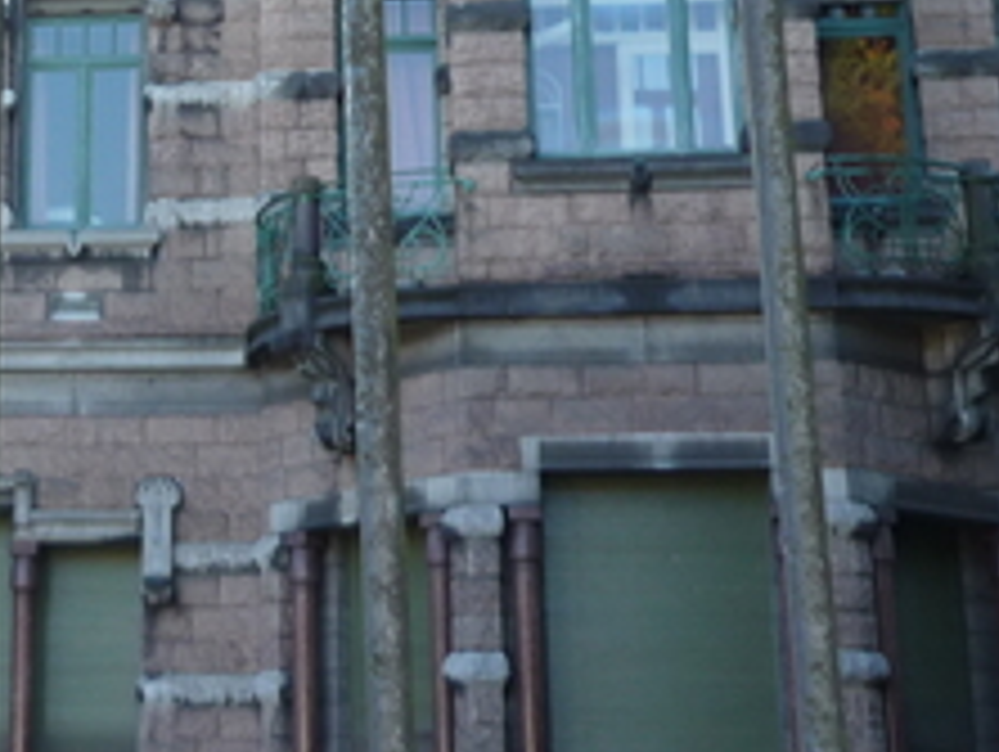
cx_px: 14
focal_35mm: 89
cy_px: -140
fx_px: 2571
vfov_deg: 16.0
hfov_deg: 21.3
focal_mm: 5.5
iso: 100
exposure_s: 1/160
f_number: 2.8
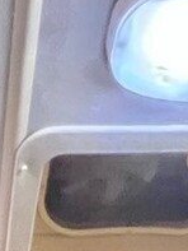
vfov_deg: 9.4
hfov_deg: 15.2
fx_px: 687
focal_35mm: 95
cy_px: 893
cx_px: -20
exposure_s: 1/60
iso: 1000
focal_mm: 1.57
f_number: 1.8
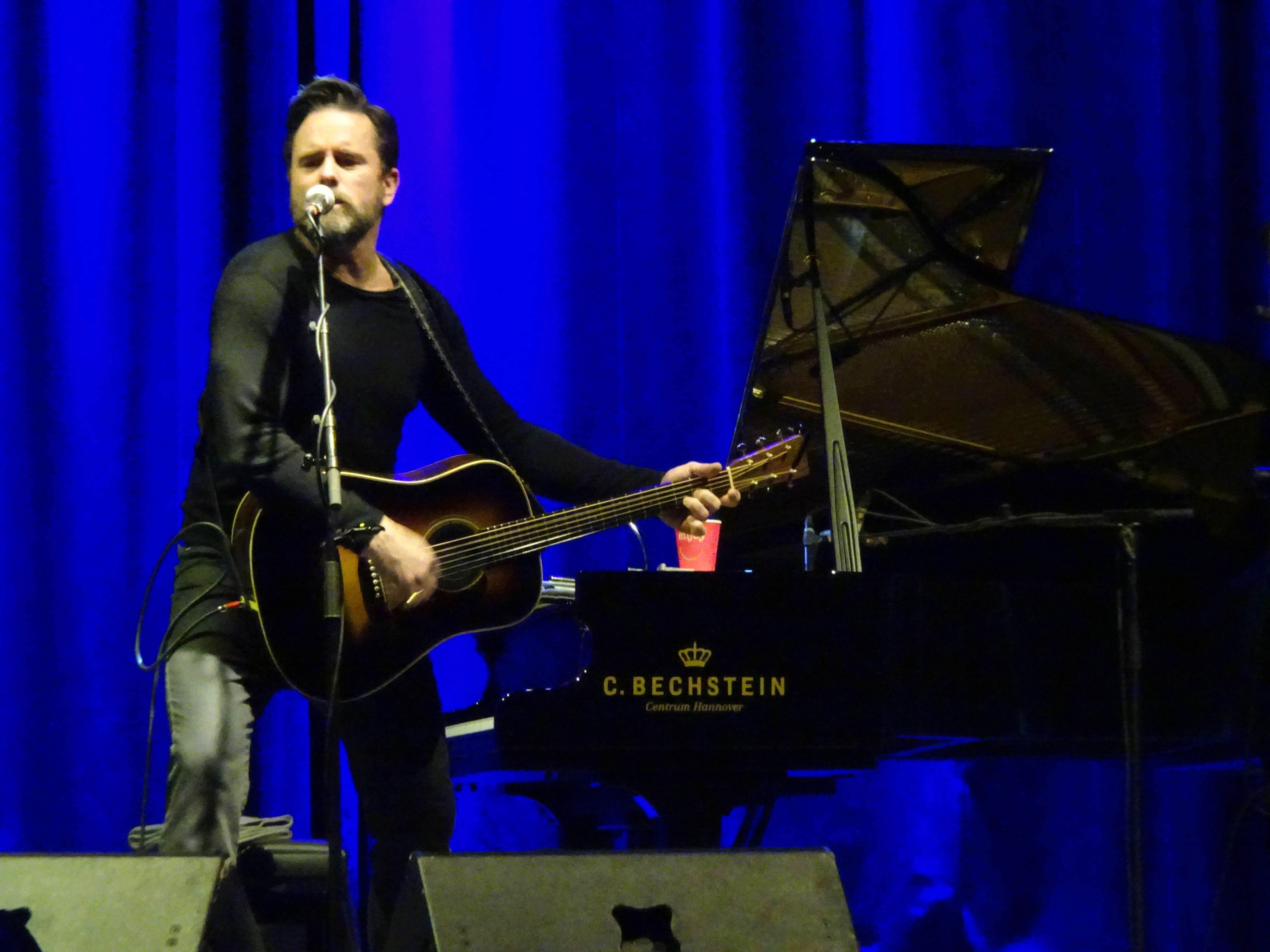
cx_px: 635
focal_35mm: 150
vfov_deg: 9.9
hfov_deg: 13.2
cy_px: 476
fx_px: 5503
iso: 3200
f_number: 5.6
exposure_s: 1/25
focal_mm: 25.66
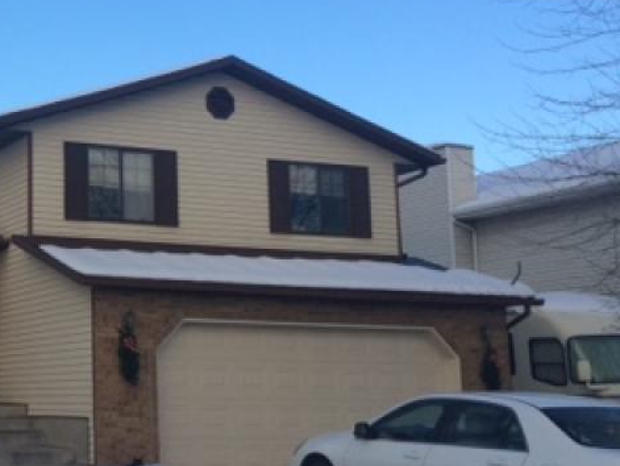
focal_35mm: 63
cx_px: -29
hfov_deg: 28.4
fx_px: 1129
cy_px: 217
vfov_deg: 23.3
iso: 32
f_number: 2.2
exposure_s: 1/570
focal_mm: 4.15
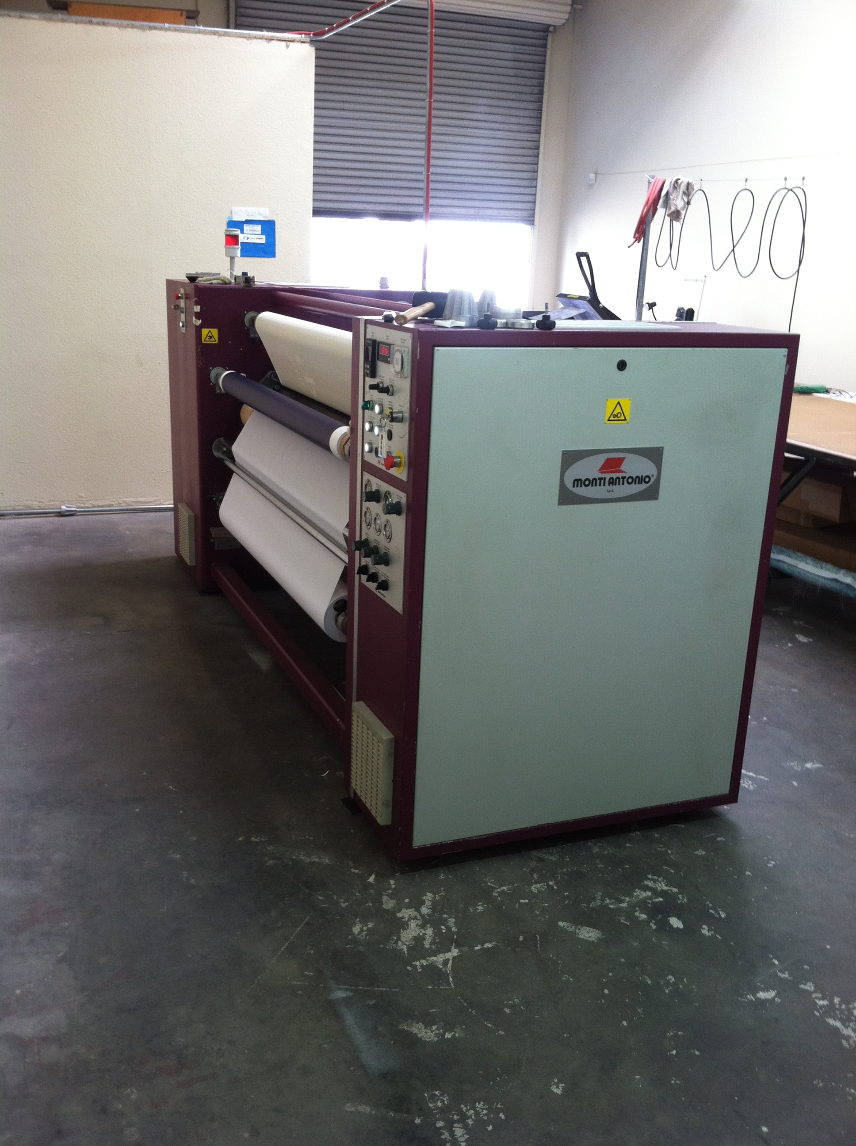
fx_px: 1157
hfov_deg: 40.6
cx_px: 428
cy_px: 573
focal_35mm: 35
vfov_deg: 52.7
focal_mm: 3.85
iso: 80
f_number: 2.8
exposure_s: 1/24
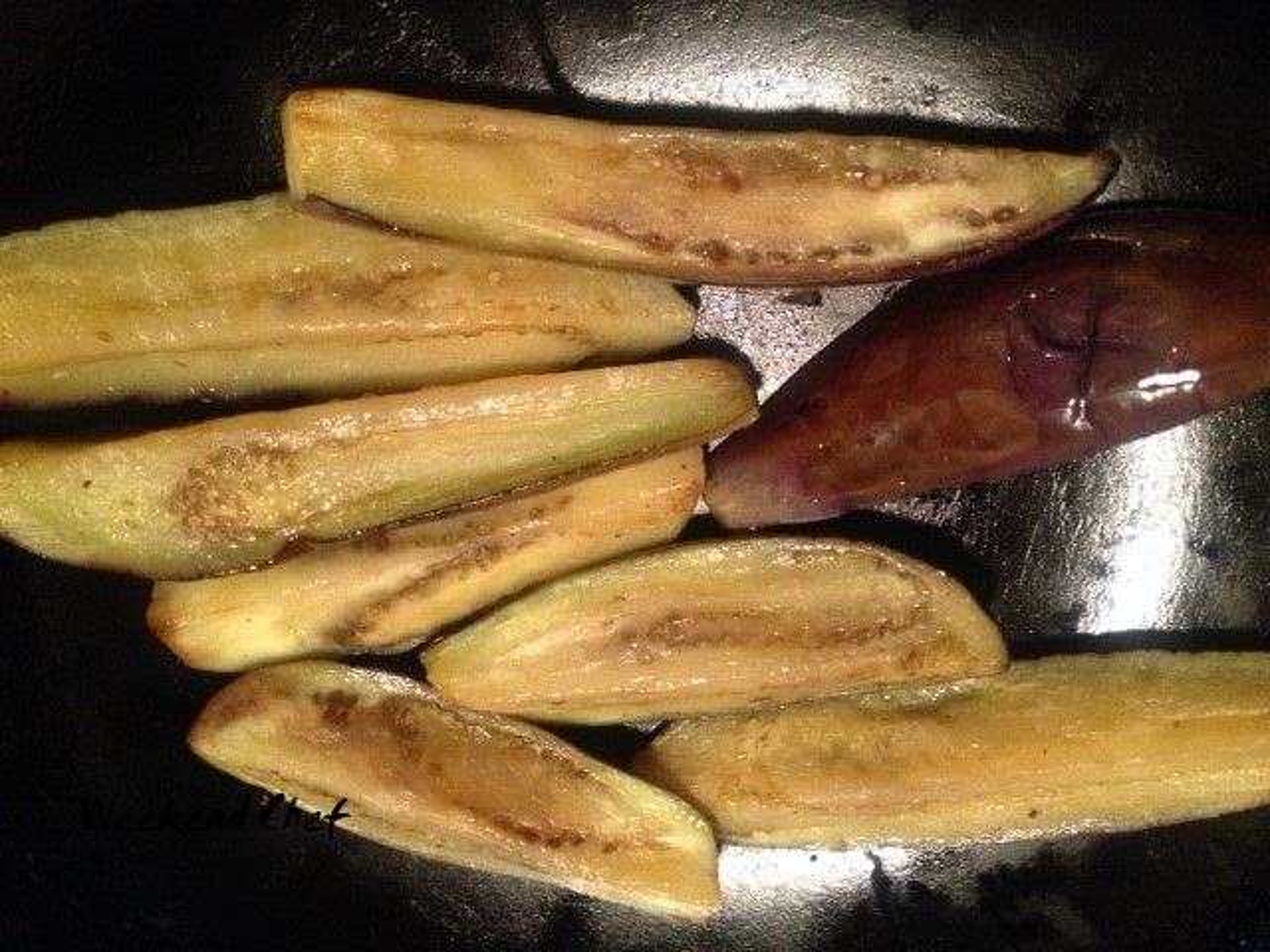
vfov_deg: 40.7
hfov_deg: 52.6
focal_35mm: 35
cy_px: 476
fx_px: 1284
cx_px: 635
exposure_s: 1/17
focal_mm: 4.28
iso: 400
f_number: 2.4
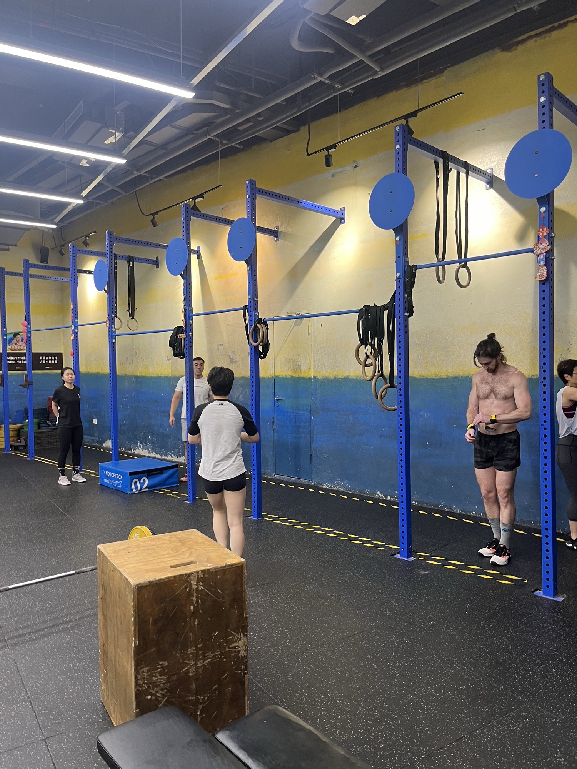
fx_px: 578
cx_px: 288
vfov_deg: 67.3
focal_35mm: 26
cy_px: 384
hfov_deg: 53.1
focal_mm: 5.1
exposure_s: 1/50
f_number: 1.6
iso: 80
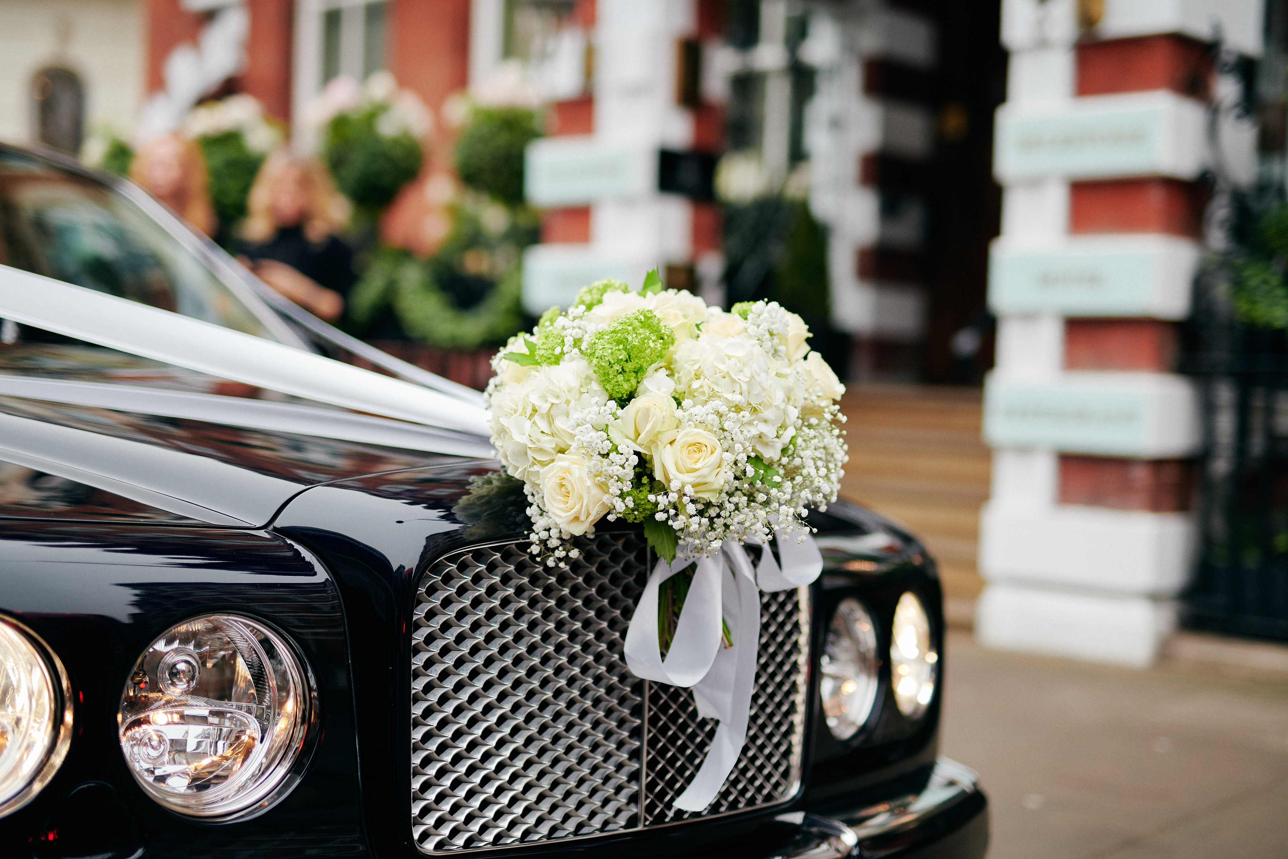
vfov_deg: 27.0
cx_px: 644
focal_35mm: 50
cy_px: 430
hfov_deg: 39.6
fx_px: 1789
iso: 250
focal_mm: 50
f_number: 1.8
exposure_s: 1/500
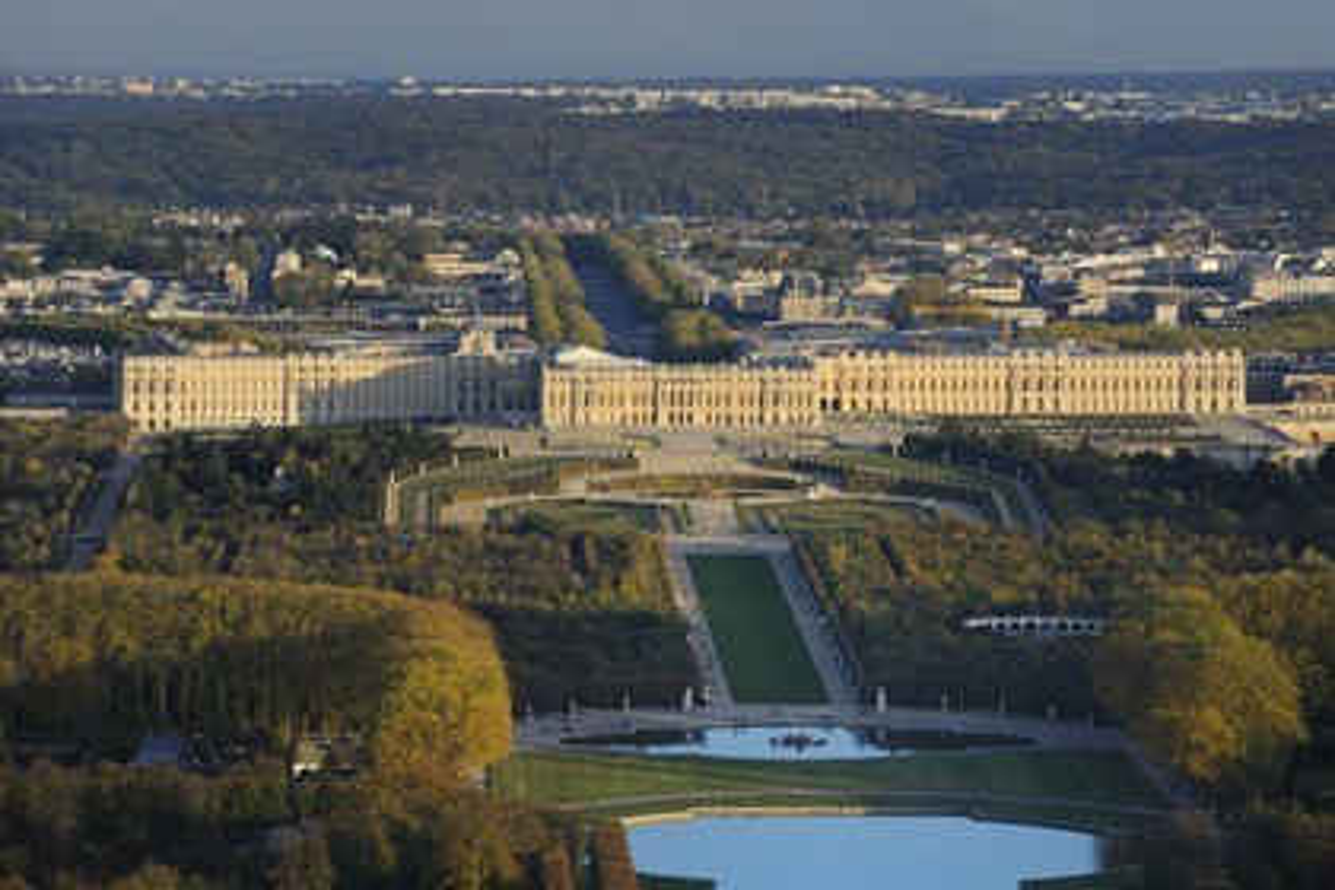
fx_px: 6304
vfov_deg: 8.1
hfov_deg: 12.1
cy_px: 445
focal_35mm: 170
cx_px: 668
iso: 400
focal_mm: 170
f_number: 5
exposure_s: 1/800
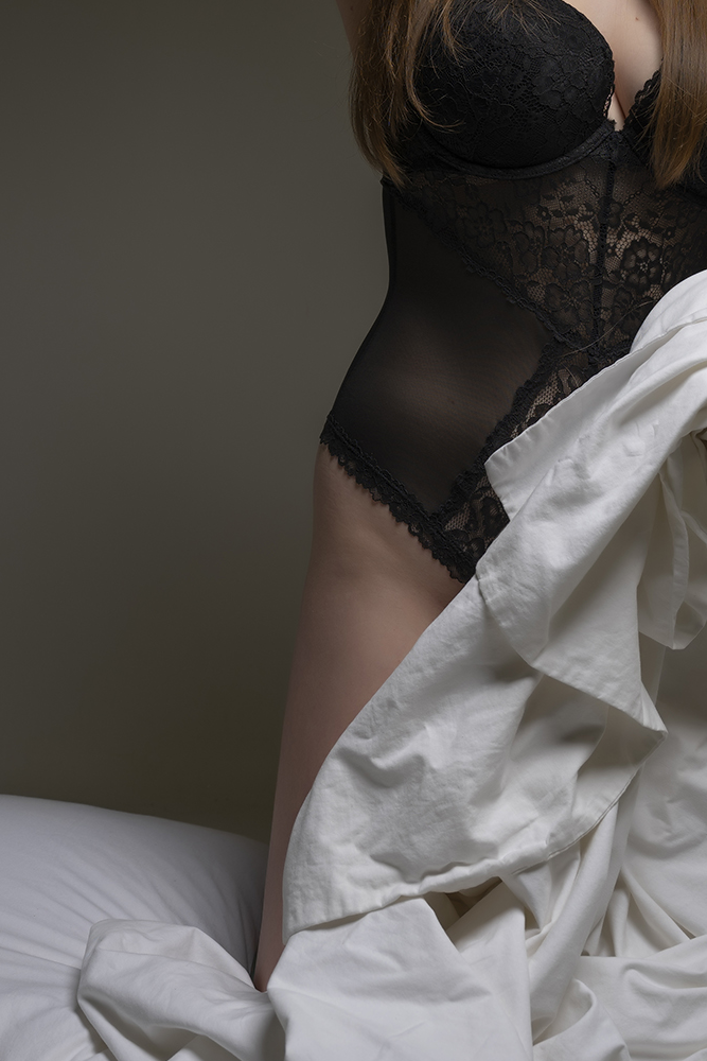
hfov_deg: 24.2
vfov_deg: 34.6
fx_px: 1649
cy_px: 219
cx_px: 418
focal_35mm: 56
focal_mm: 35
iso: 50
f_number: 5.6
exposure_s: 1/200
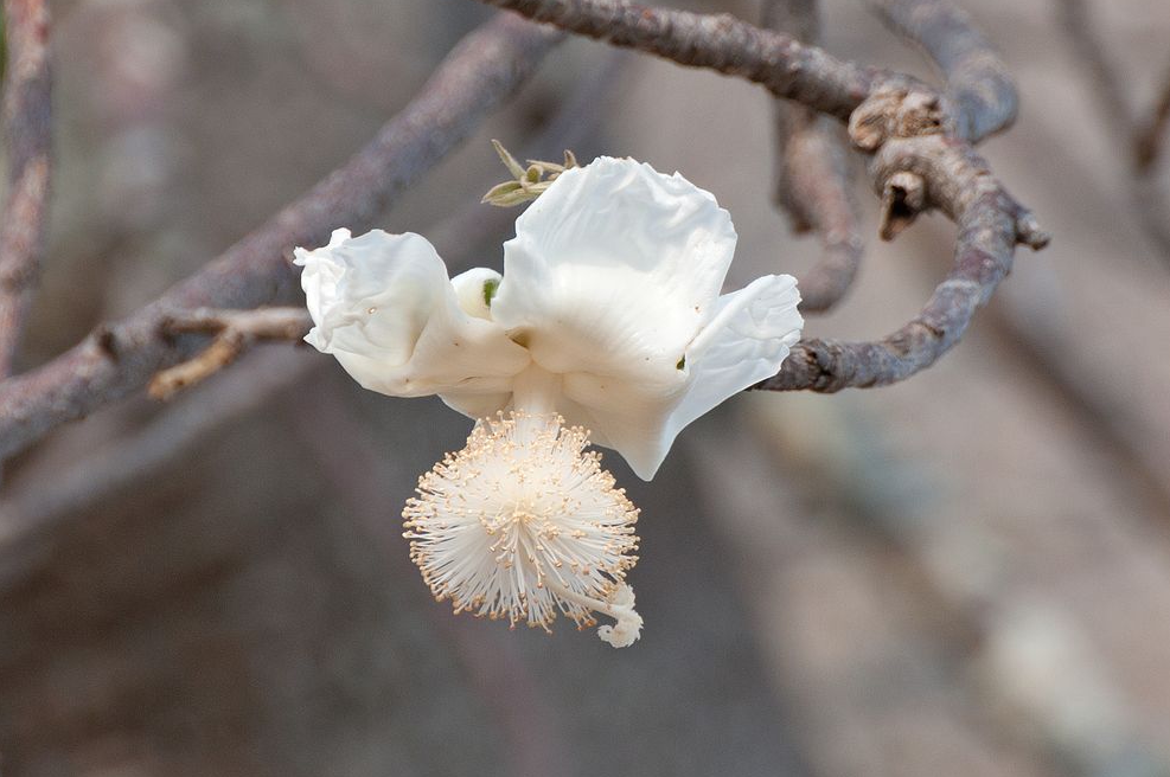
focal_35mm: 547
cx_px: 552
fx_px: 17760
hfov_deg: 3.8
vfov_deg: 2.5
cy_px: 363
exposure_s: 1/200
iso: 200
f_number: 7.1
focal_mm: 300
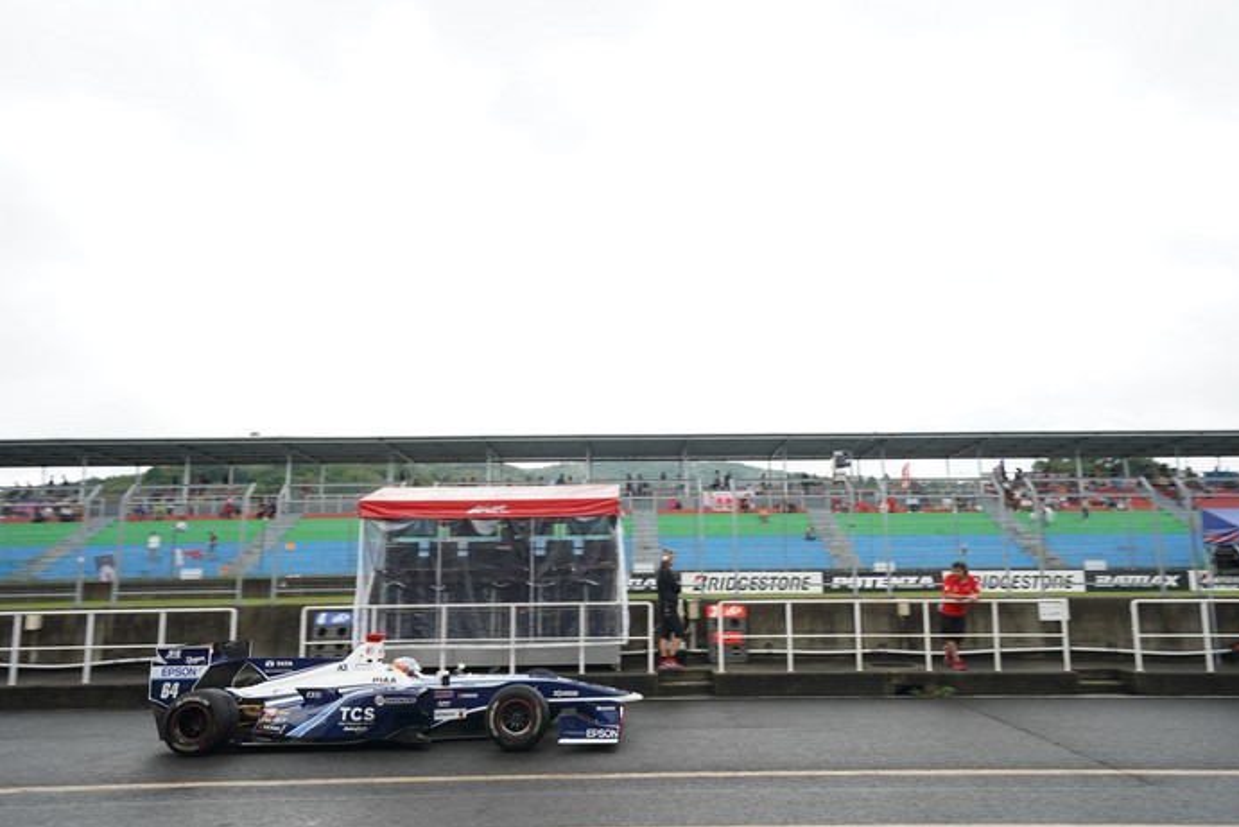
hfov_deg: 71.5
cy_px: 427
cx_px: 644
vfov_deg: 51.3
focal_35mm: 25
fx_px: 861
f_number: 7.1
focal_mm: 24
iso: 400
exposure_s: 1/200
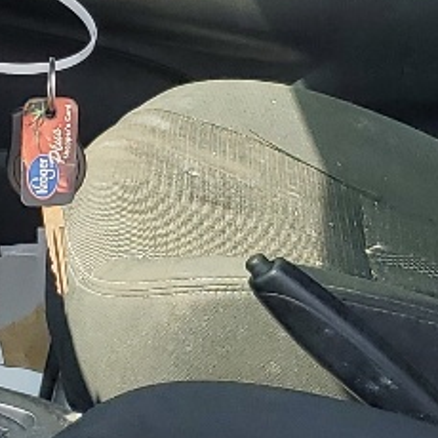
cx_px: 200
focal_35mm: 160
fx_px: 2290
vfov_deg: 10.9
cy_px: 200
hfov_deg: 10.9
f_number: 1.5
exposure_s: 1/556
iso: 50
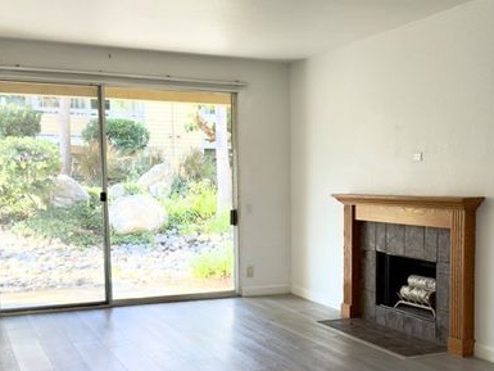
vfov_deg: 38.3
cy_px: 245
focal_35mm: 37
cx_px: 314
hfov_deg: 49.5
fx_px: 528
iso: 125
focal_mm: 6.76
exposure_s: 1/209
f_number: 1.78
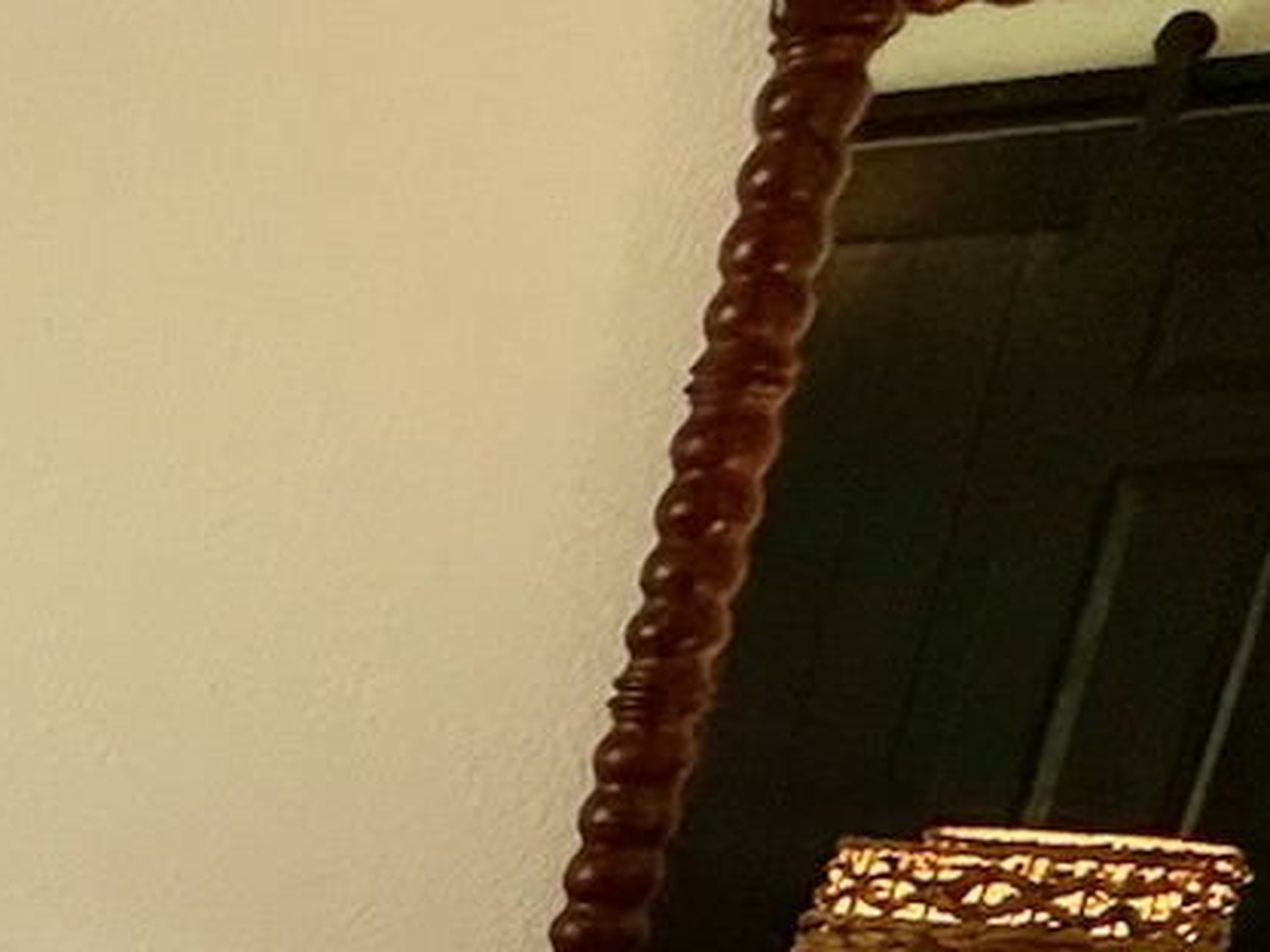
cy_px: 1440
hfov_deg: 19.0
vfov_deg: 18.7
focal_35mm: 69
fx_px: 2531
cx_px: -1188
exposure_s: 1/120
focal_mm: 2.22
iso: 400
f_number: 2.2
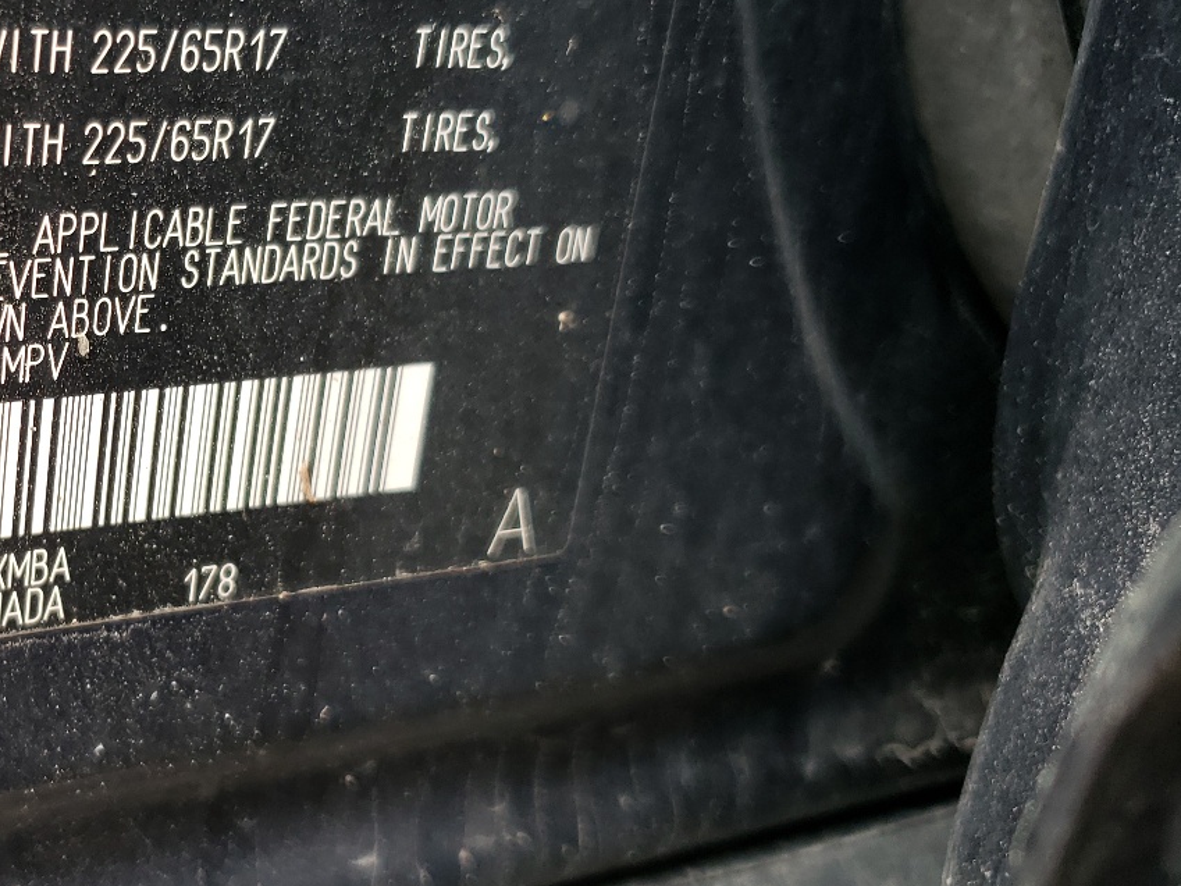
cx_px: 78
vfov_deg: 29.6
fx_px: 1672
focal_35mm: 49
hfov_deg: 36.1
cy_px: 345
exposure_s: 1/60.2
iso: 56
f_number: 1.5
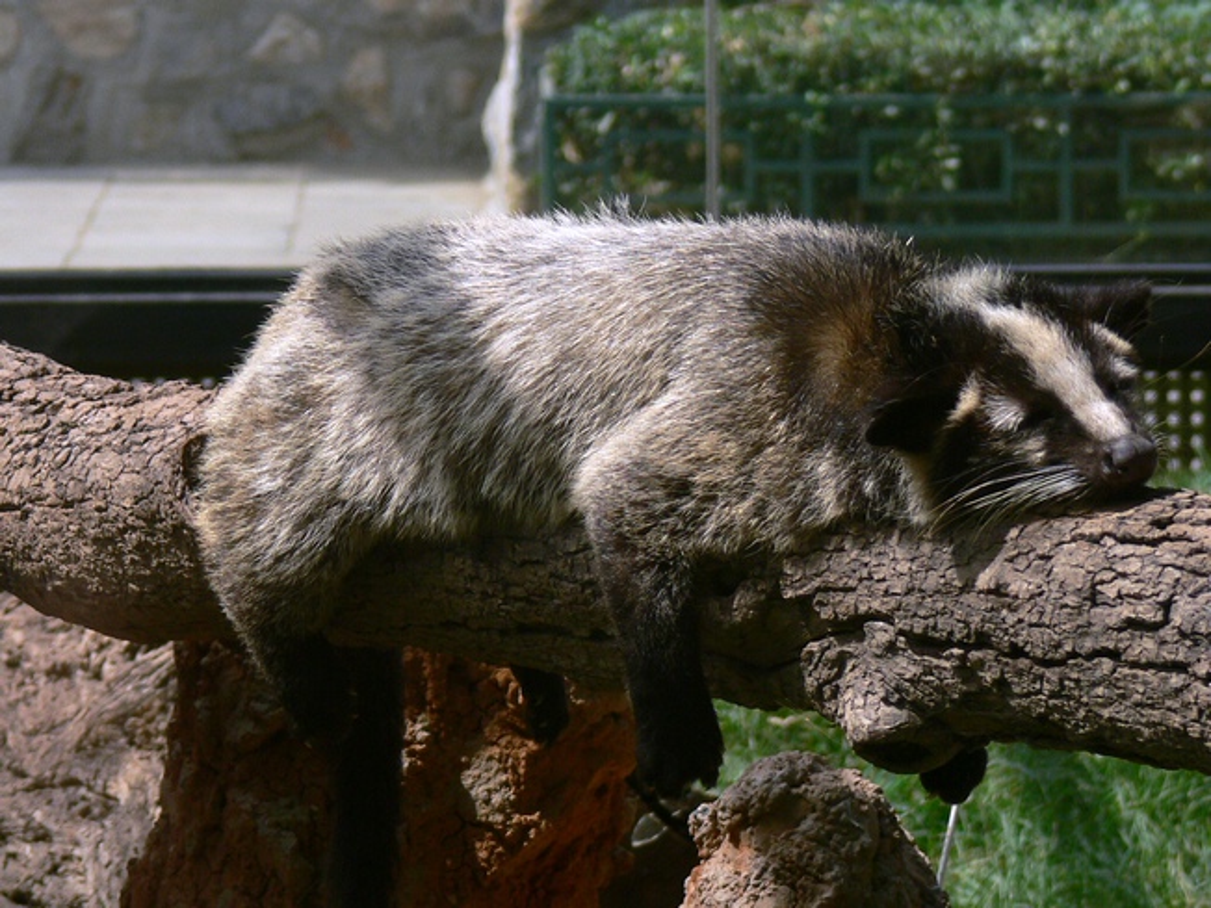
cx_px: 606
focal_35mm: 221
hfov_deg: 9.0
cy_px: 454
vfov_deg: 6.7
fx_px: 7731
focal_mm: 29.4
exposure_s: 1/640
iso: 80
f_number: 3.6
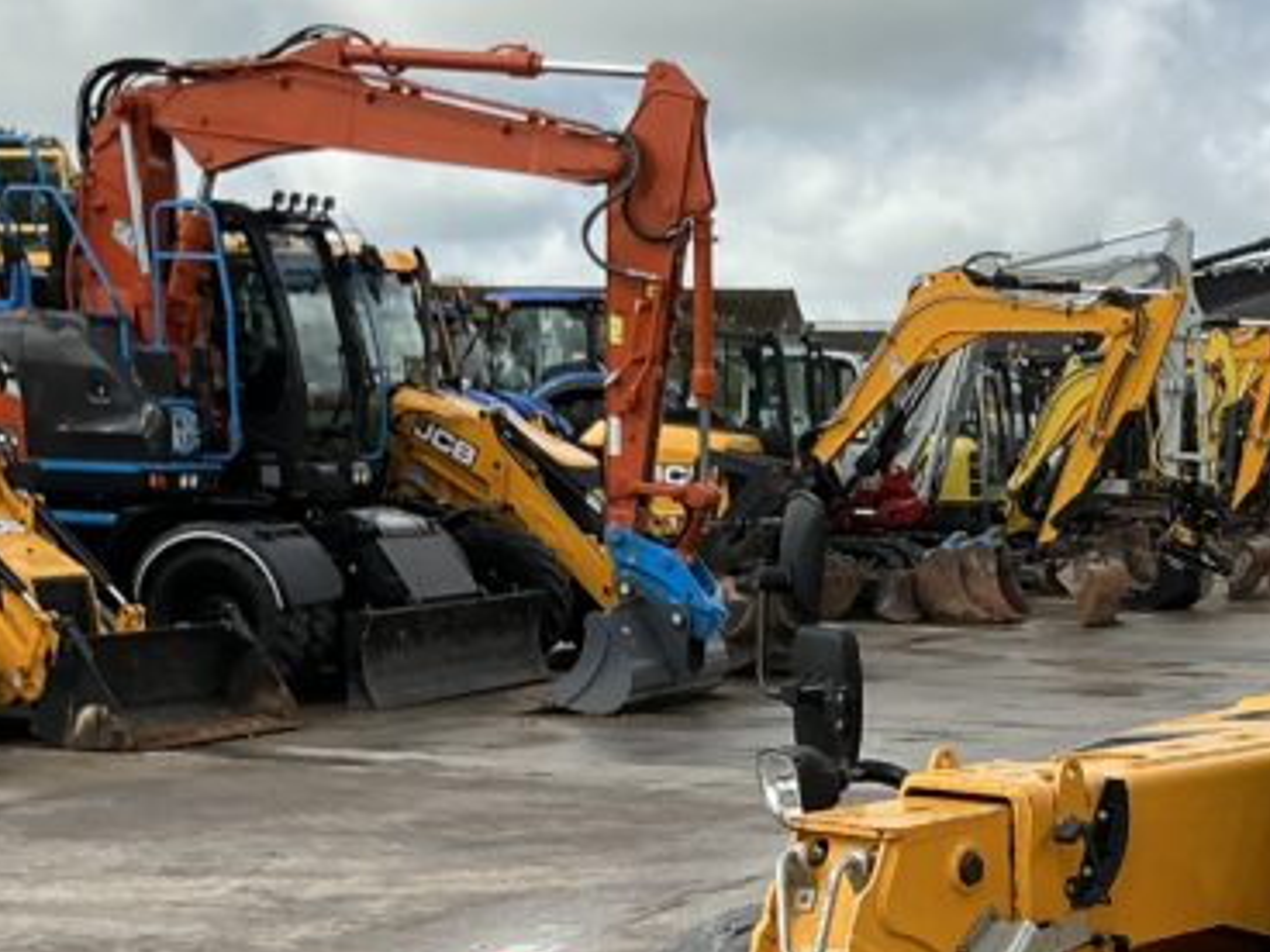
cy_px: 1045
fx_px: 2862
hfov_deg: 24.2
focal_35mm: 78
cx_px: 1187
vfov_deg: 18.2
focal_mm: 3
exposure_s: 1/1195
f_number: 1.8
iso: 25
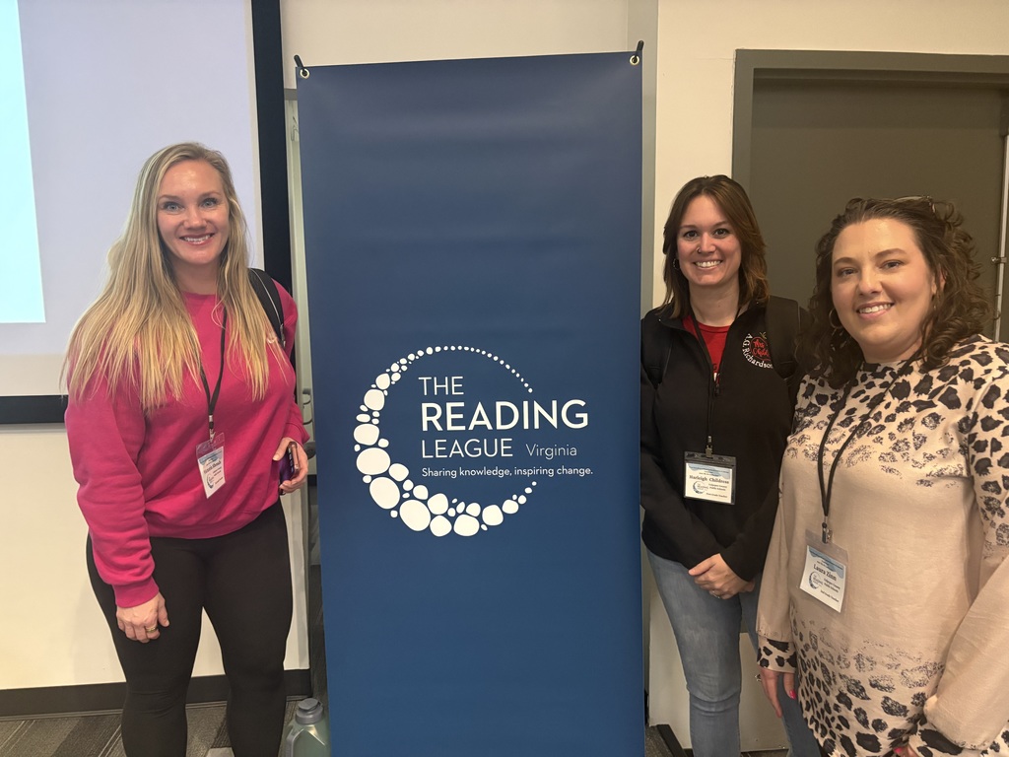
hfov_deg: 67.3
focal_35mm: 26
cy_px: 378
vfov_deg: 53.1
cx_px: 504
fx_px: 758
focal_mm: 5.96
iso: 500
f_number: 1.6
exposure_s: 1/60
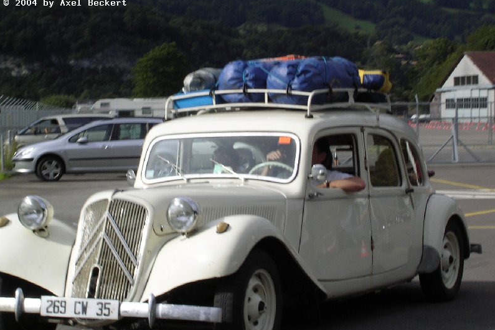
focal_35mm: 113
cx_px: 247
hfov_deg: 18.1
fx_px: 1554
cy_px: 177
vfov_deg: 12.1
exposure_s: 1/204
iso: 50
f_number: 8.4
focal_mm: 16.8
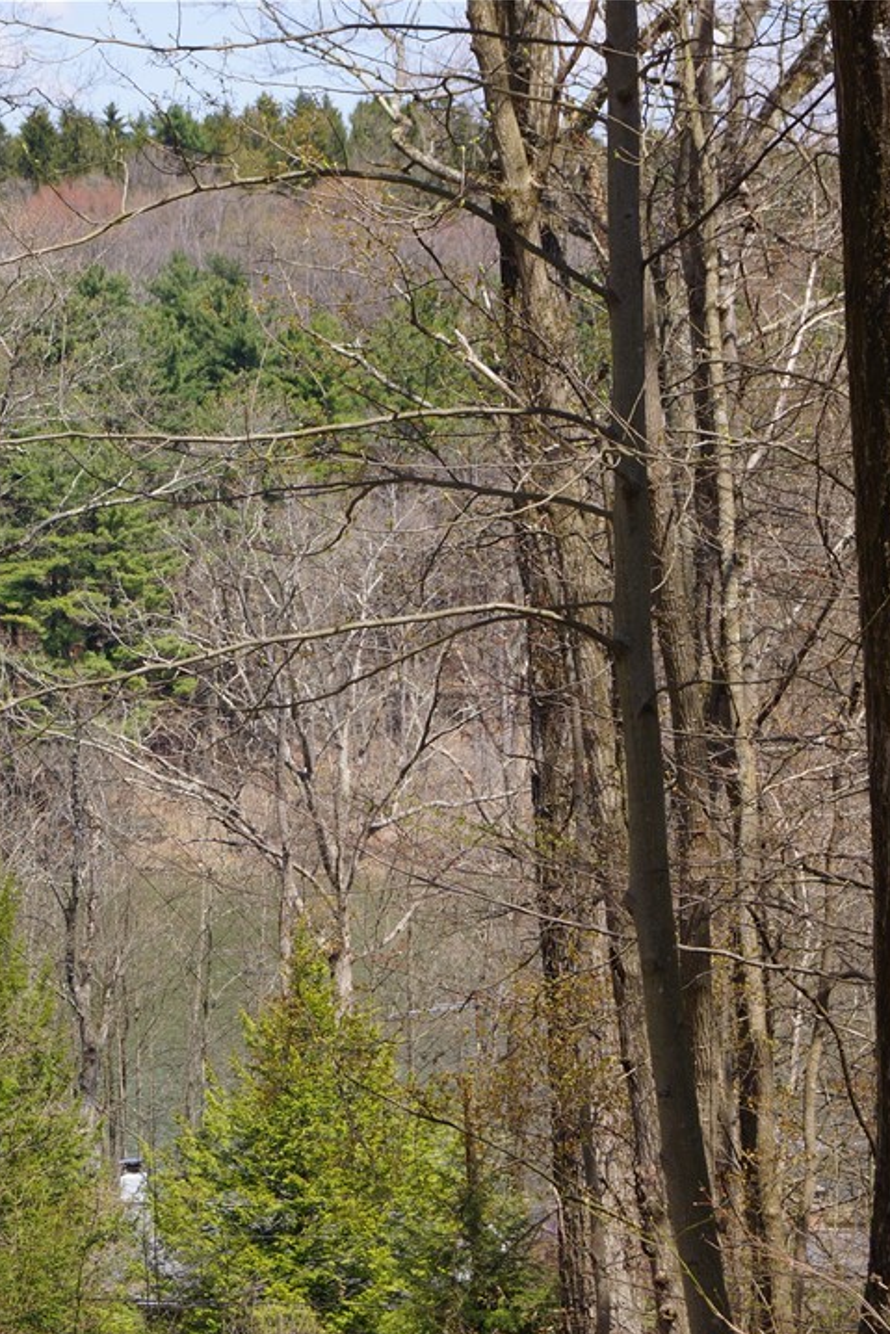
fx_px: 4624
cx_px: 46
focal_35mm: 125
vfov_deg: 16.4
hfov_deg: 10.9
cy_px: 671
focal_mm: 55
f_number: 10
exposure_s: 1/125
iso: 100
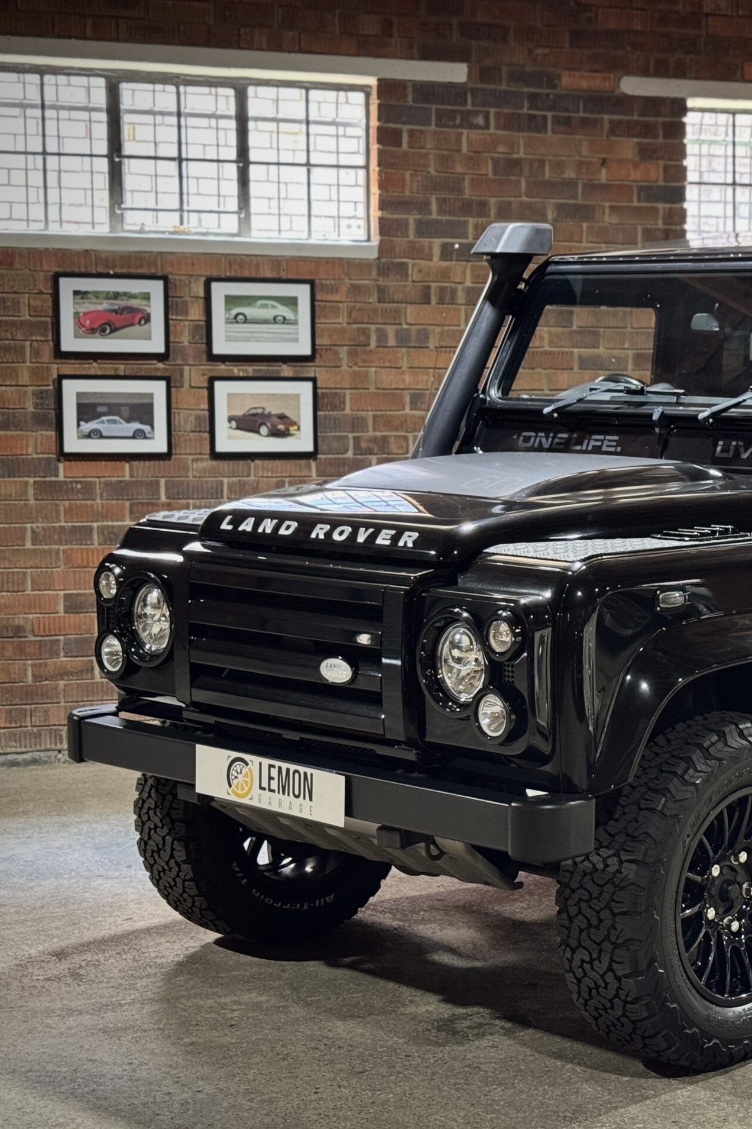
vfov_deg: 30.1
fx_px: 2099
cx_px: 688
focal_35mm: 67
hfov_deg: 19.9
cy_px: 563
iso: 400
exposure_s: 1/33
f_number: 1.78
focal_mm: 6.76
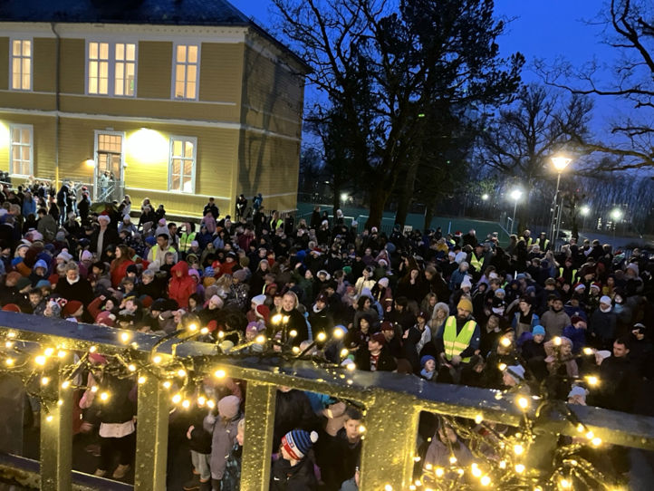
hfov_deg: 63.4
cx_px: 327
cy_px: 246
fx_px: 529
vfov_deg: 49.8
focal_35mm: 28
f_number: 1.8
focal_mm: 3.99
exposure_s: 1/20
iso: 640
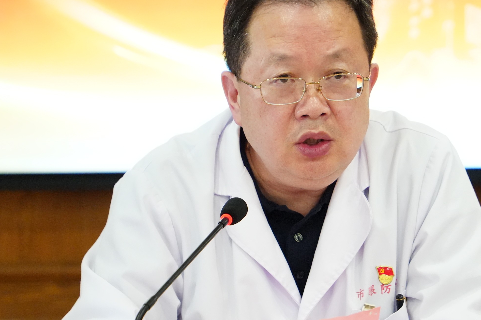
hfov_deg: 7.1
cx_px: 292
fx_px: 3901
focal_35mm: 292
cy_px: 196
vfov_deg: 4.7
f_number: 5.6
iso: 8000
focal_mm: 163
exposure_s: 1/250
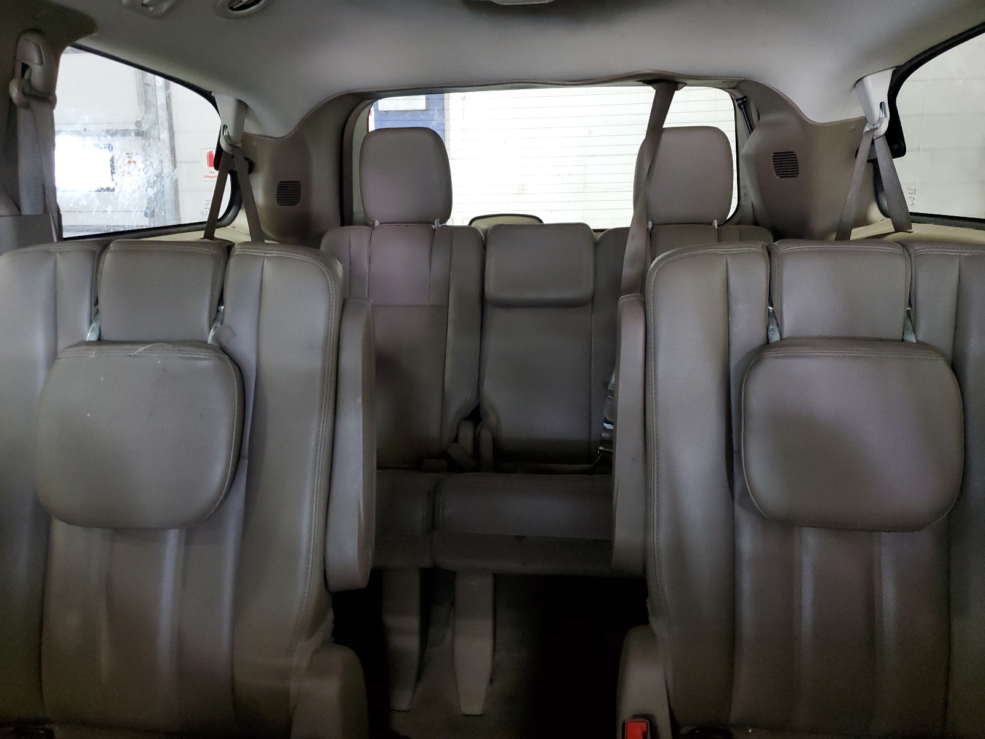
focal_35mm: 26
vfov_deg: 53.1
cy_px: 370
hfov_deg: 67.3
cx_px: 492
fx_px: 740
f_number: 1.5
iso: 331
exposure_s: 1/24
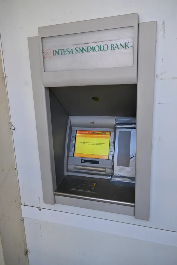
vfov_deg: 67.4
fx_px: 199
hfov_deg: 47.9
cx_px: 88
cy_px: 132
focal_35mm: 27
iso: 100
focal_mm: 18
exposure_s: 1/100
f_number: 5
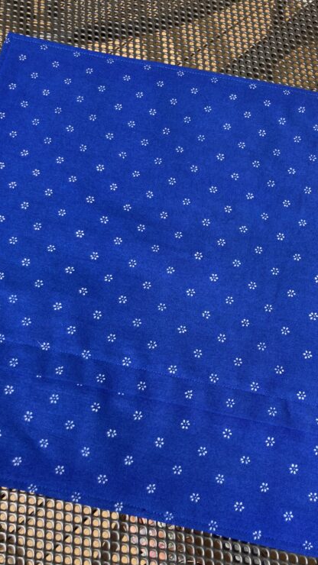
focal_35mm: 33
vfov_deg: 59.5
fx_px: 495
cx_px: 180
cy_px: 279
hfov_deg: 35.6
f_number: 1.8
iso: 20
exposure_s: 1/1021
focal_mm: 3.99
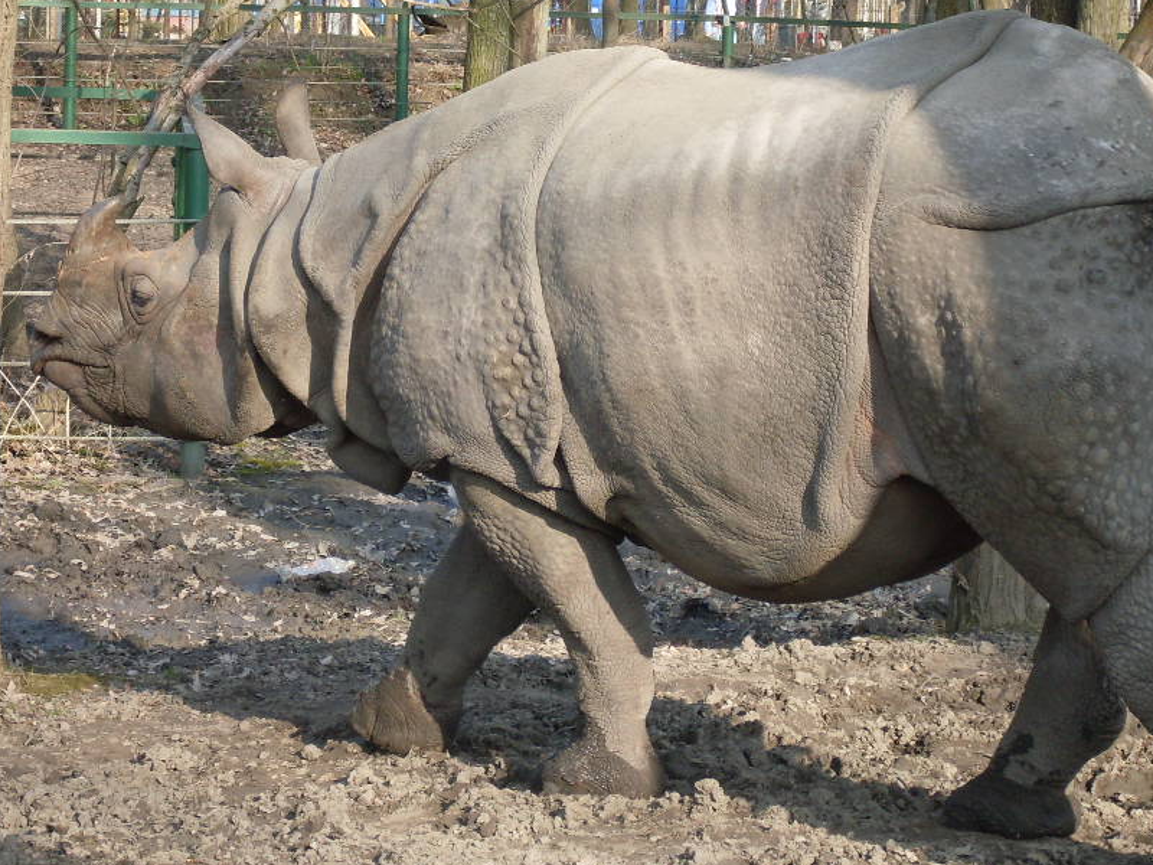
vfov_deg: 10.2
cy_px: 401
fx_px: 4863
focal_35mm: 146
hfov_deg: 13.5
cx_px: 519
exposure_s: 1/125
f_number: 5.2
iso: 100
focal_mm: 18.9
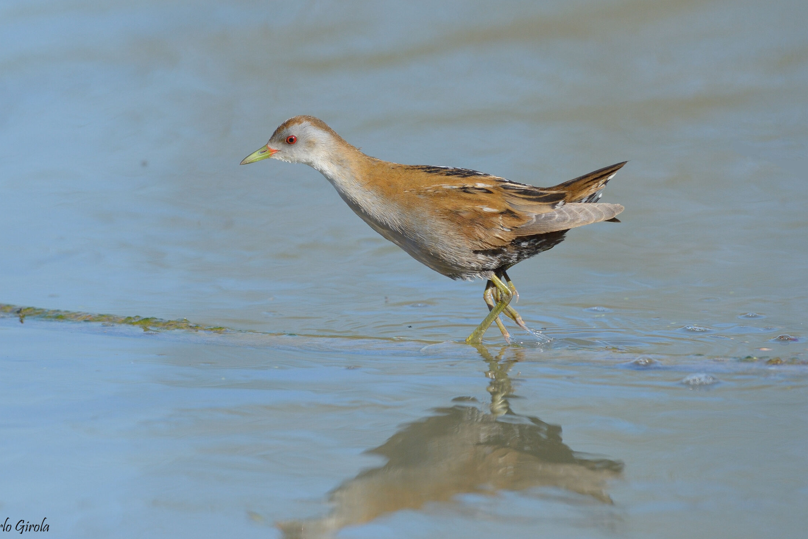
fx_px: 14721
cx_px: 367
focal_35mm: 656
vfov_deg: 2.1
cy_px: 258
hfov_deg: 3.1
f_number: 6.3
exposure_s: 1/3200
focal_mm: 600
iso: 1000
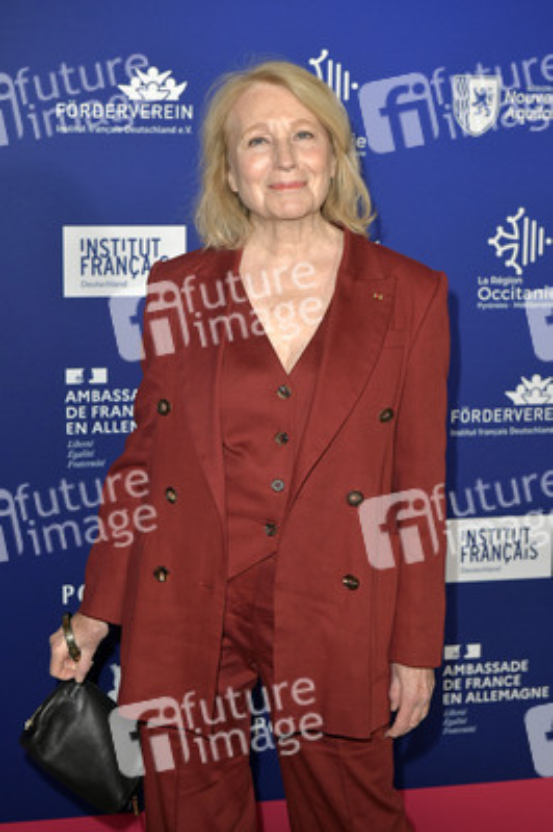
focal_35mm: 58
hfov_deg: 23.3
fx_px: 1339
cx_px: 276
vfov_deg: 34.5
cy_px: 416
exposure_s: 1/200
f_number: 5.6
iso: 2000
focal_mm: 58
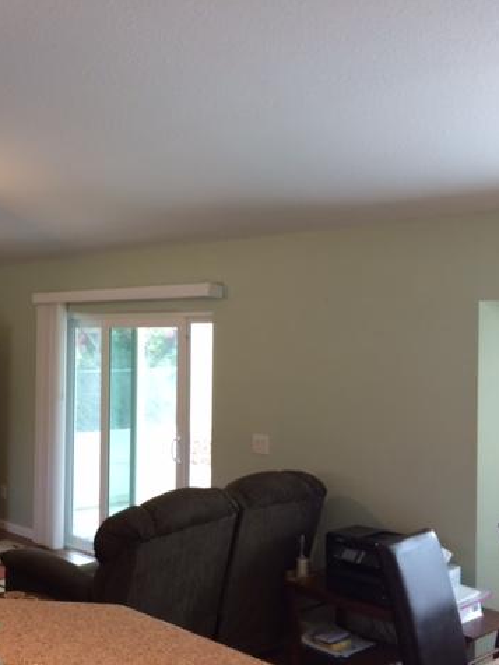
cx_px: 82
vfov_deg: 47.9
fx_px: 750
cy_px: 331
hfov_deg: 35.3
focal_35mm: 39
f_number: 2.2
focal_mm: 4.15
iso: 80
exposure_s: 1/30
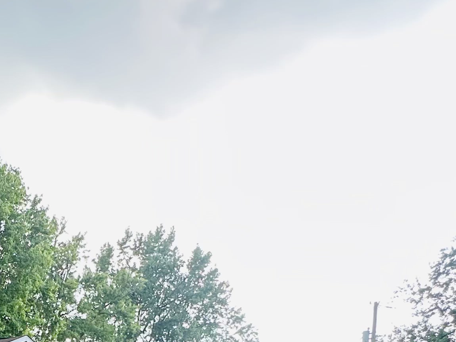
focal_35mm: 49
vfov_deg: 23.5
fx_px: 645
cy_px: 519
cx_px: 13
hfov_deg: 35.6
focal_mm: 2.22
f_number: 2.2
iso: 40
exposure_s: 1/217
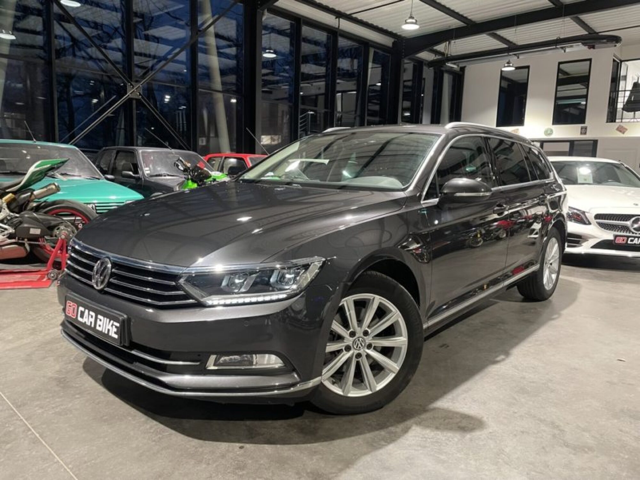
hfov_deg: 67.3
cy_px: 240
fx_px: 481
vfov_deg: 53.0
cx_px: 320
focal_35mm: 26
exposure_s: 1/49
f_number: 1.6
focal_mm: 4.2
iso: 400
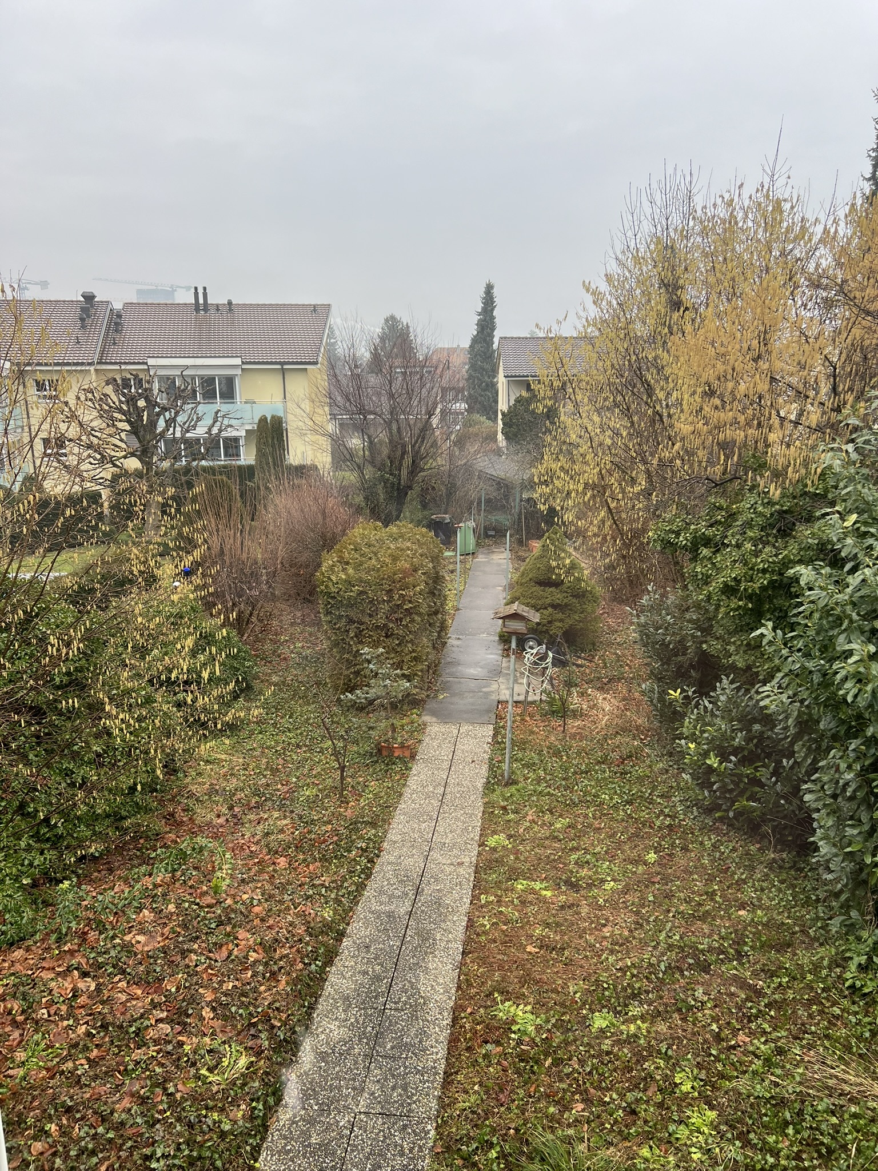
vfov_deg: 67.3
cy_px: 586
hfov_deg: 53.1
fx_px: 879
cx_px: 439
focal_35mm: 26
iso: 50
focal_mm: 5.7
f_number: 1.5
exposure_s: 1/251
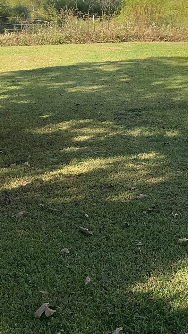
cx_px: 199
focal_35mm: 63
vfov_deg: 33.2
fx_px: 558
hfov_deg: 18.5
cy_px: 131
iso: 25
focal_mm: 3
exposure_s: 1/1015
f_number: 1.8
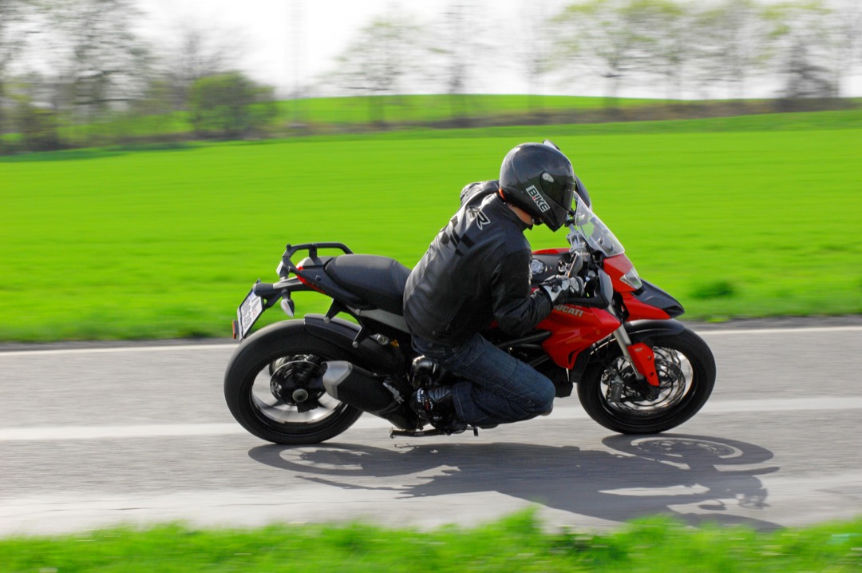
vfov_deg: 10.7
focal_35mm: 128
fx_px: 3049
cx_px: 431
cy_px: 286
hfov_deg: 16.1
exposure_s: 1/400
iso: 250
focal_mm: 85
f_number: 11
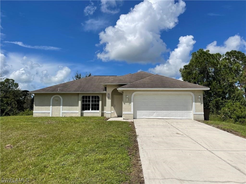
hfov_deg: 67.3
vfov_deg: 53.1
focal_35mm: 26
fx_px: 185
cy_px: 92
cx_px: 123
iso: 32
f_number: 1.6
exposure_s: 1/7937
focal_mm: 5.1
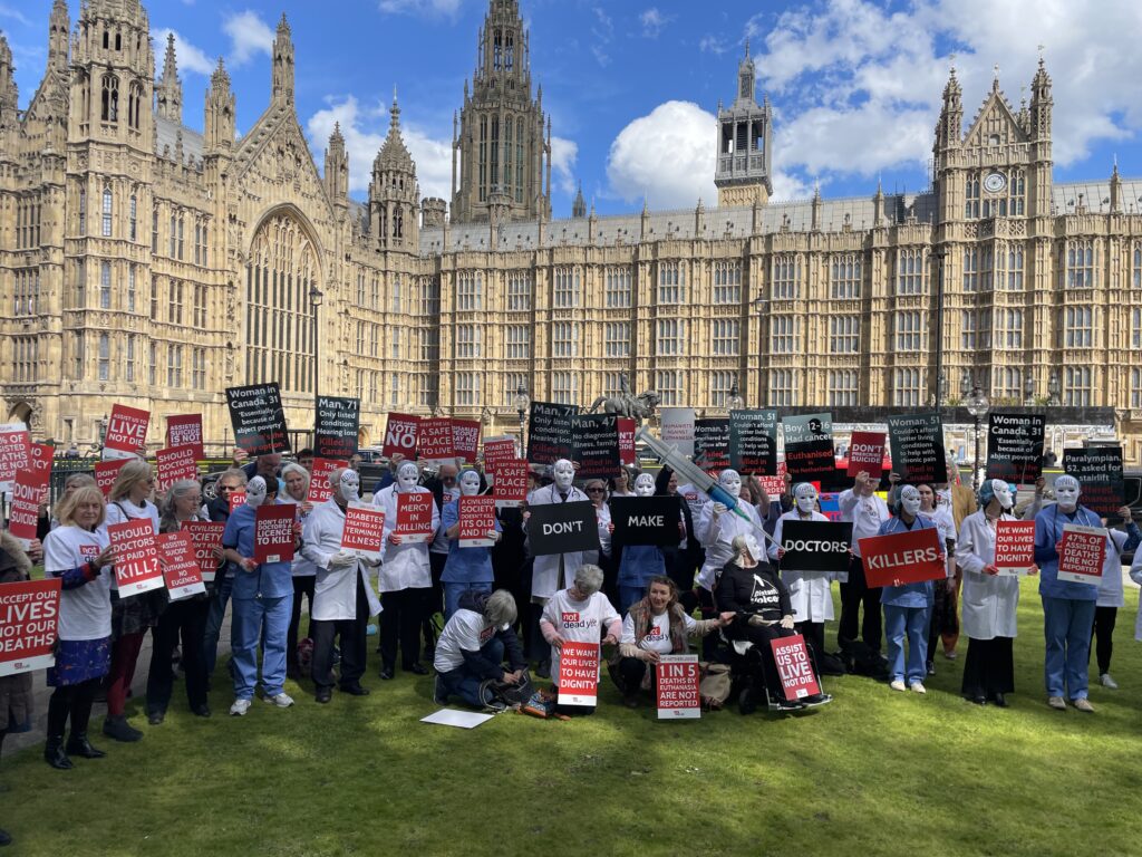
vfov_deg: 53.1
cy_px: 428
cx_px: 571
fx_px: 858
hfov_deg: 67.3
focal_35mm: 26
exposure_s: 1/2212
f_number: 1.6
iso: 32
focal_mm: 4.2
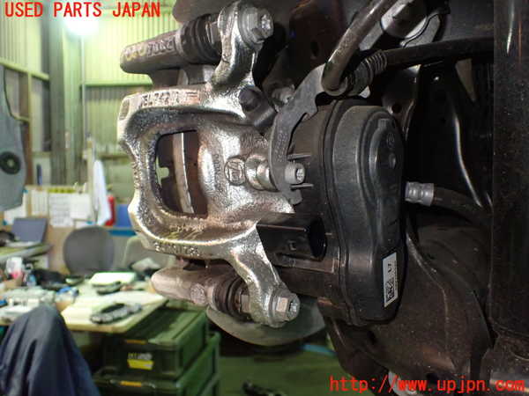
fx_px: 458
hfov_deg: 60.0
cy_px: 198
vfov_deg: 46.8
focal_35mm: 30
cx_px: 264
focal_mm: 5.4
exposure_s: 1/60
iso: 800
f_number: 2.3
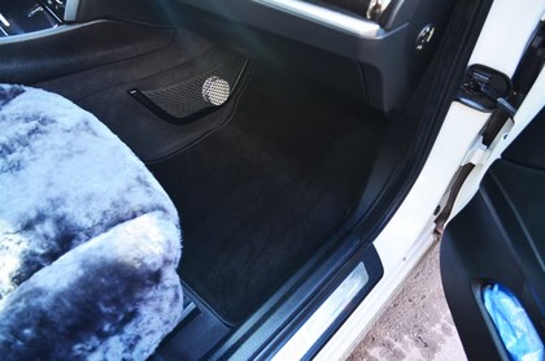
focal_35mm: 27
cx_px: 272
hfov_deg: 67.5
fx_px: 408
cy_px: 180
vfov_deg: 47.7
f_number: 4
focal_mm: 18
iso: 450
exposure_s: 1/60
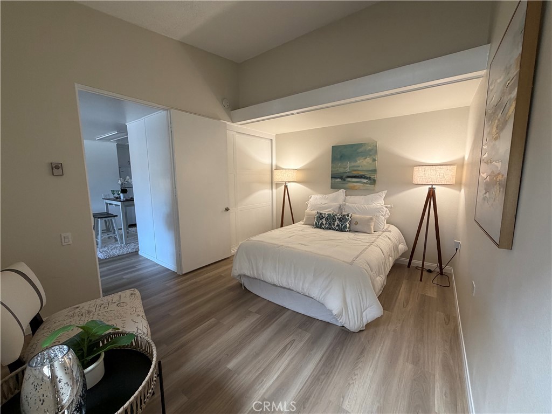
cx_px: 276
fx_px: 223
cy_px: 207
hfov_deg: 102.1
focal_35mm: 14
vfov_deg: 85.7
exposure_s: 1/60
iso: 200
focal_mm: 2.22
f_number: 2.2
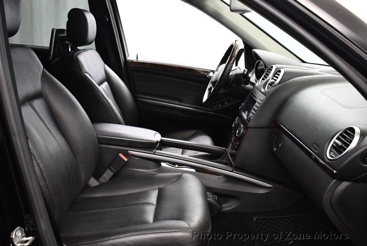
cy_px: 123
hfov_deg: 53.1
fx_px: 368
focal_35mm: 36
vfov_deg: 37.0
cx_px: 184
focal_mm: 18
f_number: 3.5
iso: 3200
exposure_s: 1/125
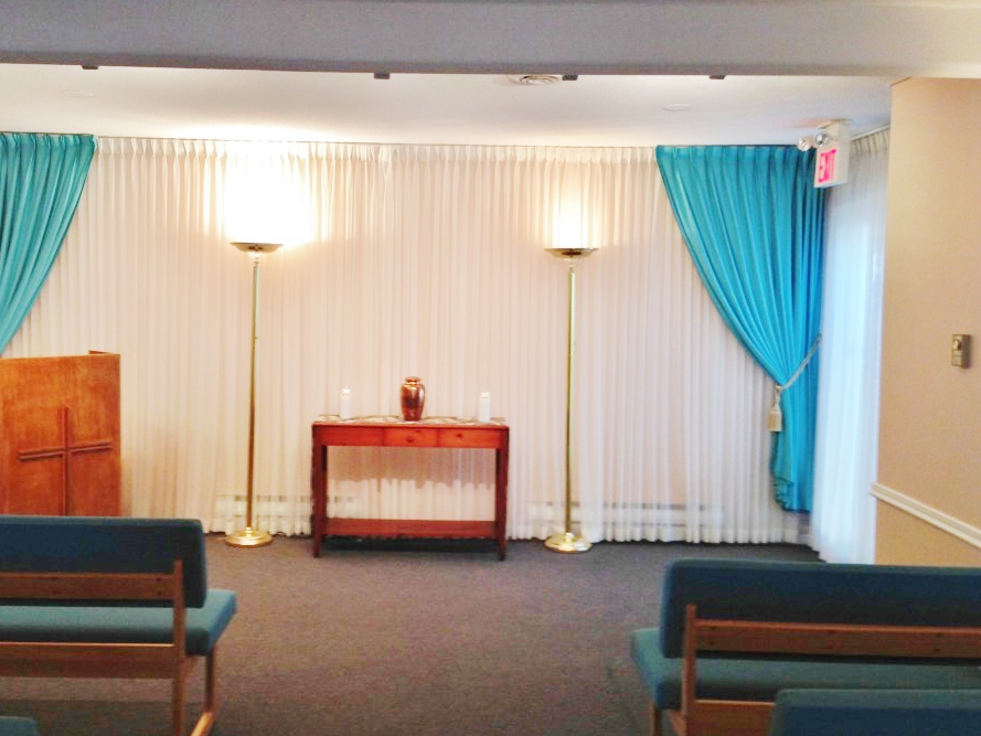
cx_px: 437
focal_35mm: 38
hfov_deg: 48.9
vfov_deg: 37.7
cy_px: 358
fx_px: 1077
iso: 50
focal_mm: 4.12
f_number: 2.4
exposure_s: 1/24
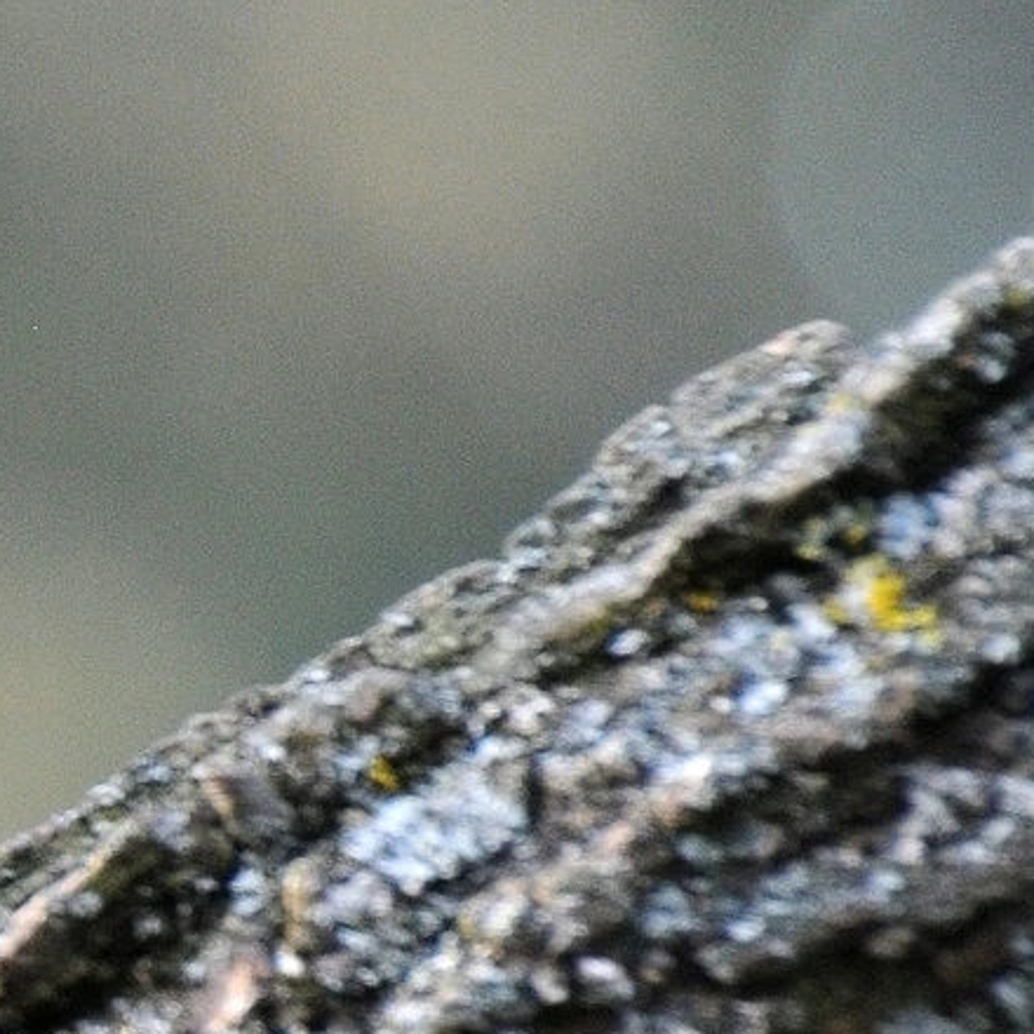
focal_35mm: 1407
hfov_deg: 1.2
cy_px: 672
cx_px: -980
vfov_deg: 1.2
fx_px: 47549
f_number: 6.3
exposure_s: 1/160
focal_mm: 270
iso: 500
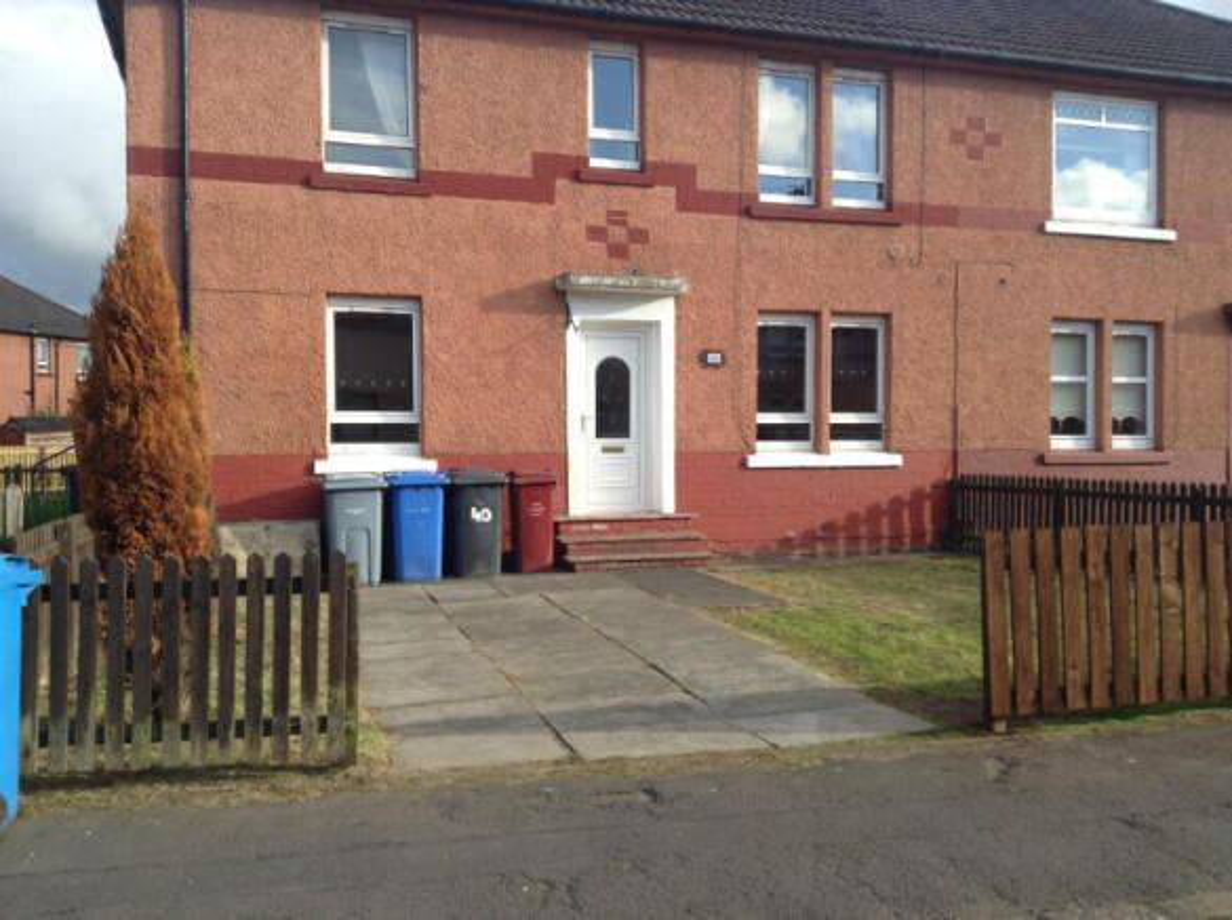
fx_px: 1173
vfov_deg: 42.8
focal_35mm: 33
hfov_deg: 55.4
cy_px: 460
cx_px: 616
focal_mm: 3.3
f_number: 2.4
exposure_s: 1/345
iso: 32
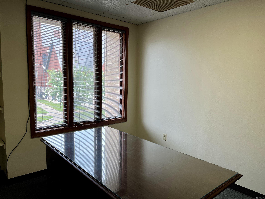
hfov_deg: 67.3
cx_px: 132
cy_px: 100
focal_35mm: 26
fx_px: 199
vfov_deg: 53.1
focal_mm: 5.1
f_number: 1.6
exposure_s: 1/120
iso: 40
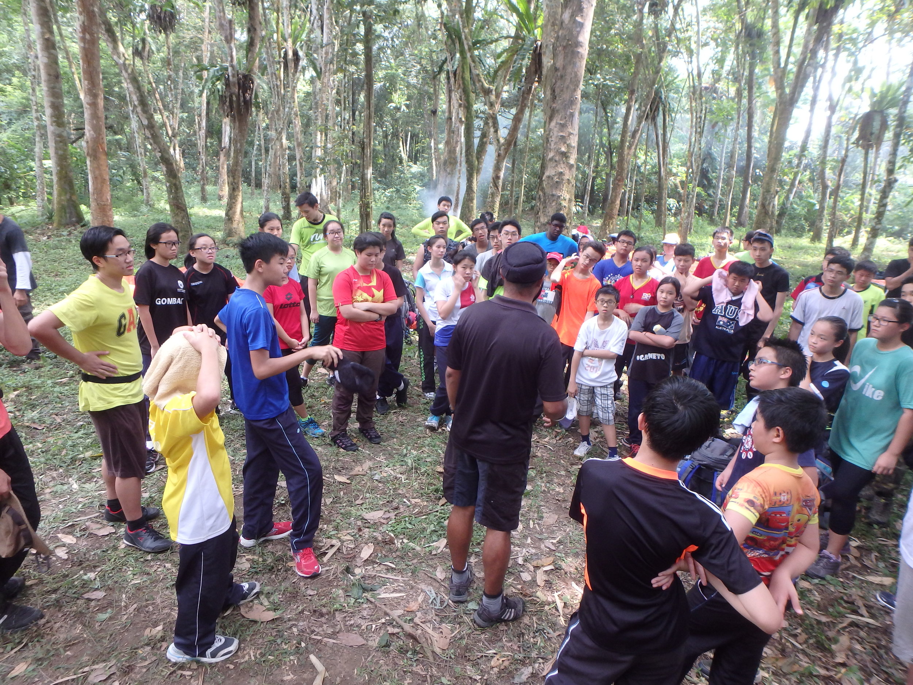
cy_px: 342
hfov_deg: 79.0
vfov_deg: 63.4
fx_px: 554
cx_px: 456
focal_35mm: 21
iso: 200
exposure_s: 1/50
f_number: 3.5
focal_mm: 3.7
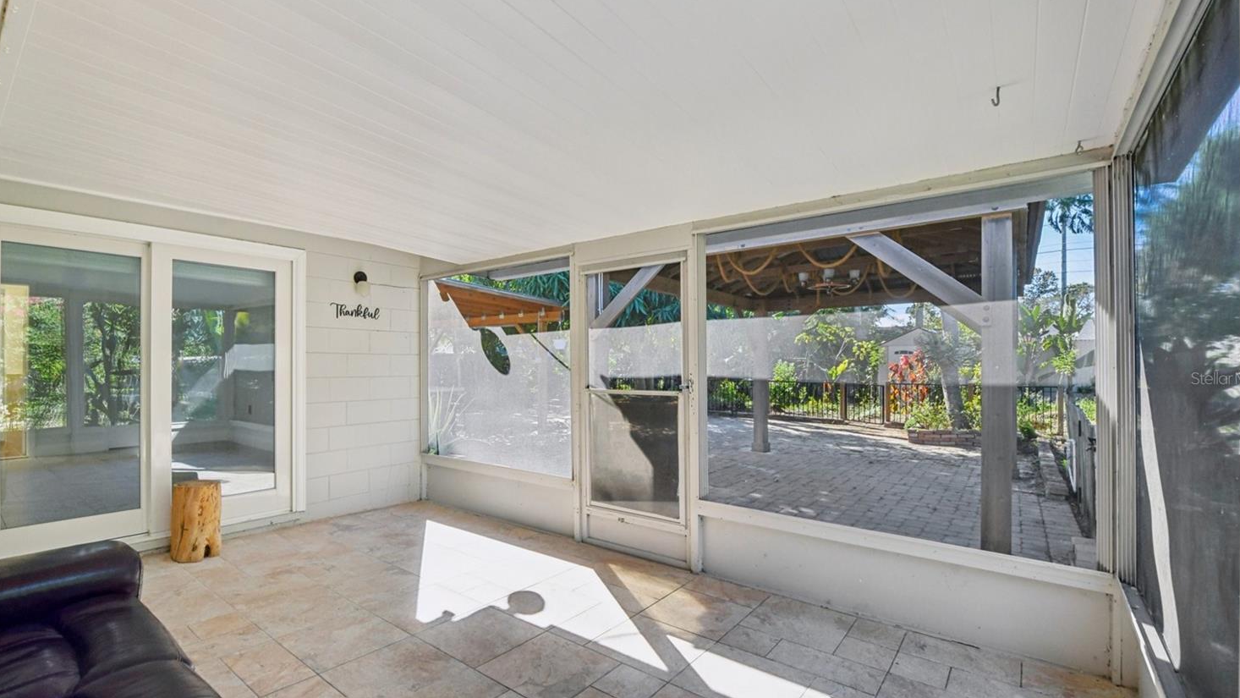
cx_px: 590
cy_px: 378
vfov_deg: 67.0
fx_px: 526
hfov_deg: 99.3
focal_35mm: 16
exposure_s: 1/100
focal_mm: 14
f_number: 8
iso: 400
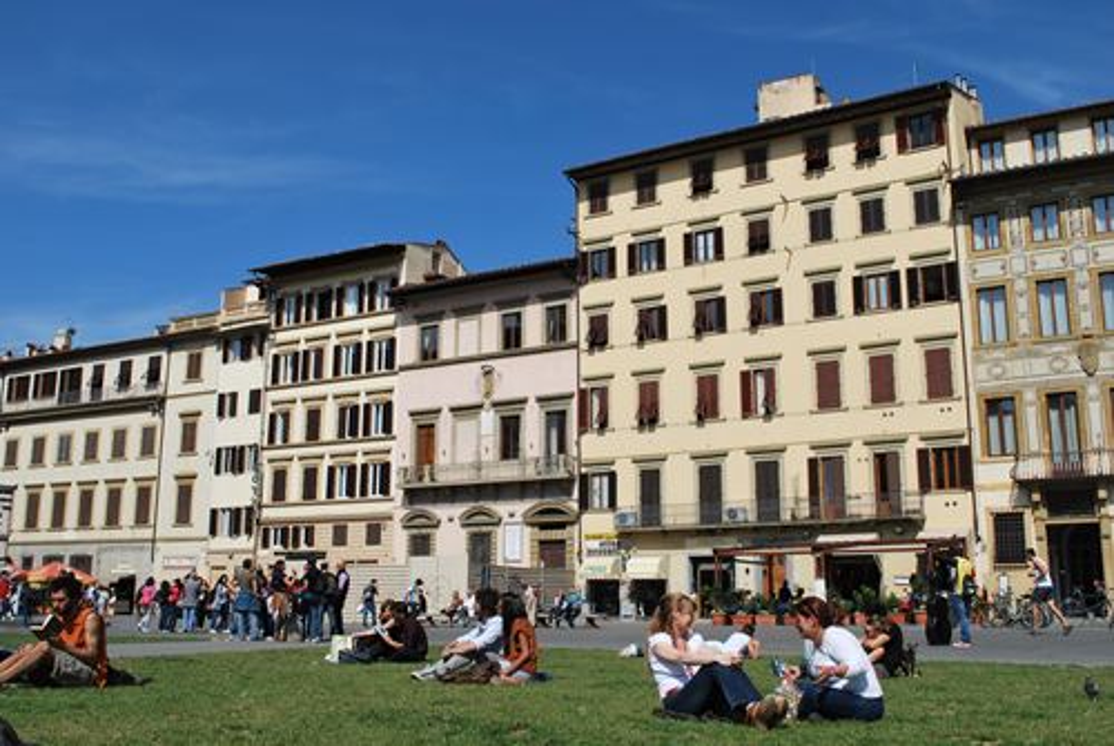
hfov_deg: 57.2
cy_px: 373
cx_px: 557
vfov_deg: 40.1
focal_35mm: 33
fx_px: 1023
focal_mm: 22
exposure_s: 1/320
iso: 100
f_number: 9
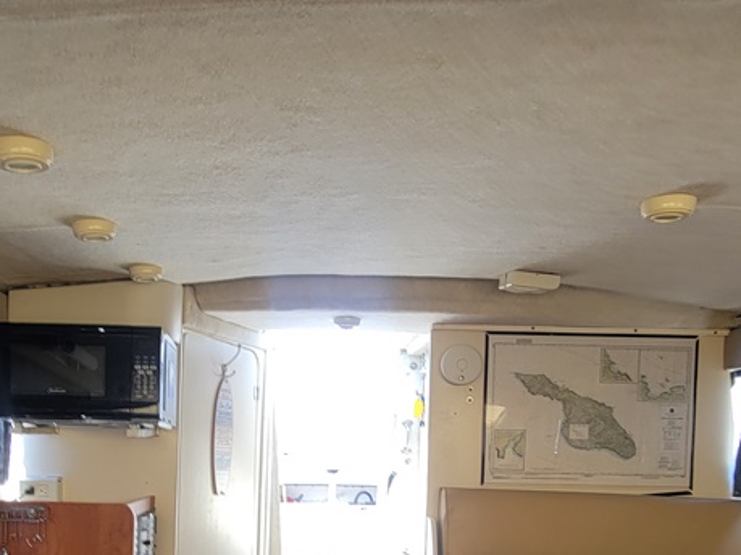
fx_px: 621
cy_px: 490
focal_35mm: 29
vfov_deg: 44.3
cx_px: 286
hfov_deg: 61.0
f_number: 2.2
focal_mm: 2.2
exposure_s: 1/60
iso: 64
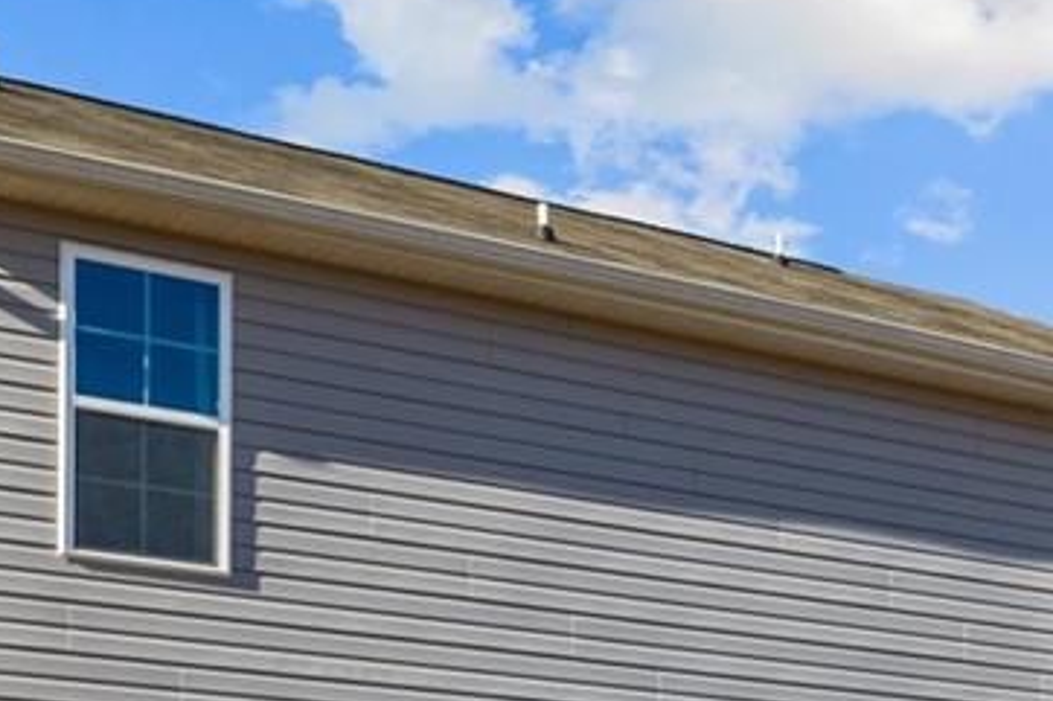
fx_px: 2397
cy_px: 668
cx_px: 451
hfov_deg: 24.8
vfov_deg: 16.4
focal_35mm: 82
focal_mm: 29
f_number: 8
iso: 125
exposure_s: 1/320
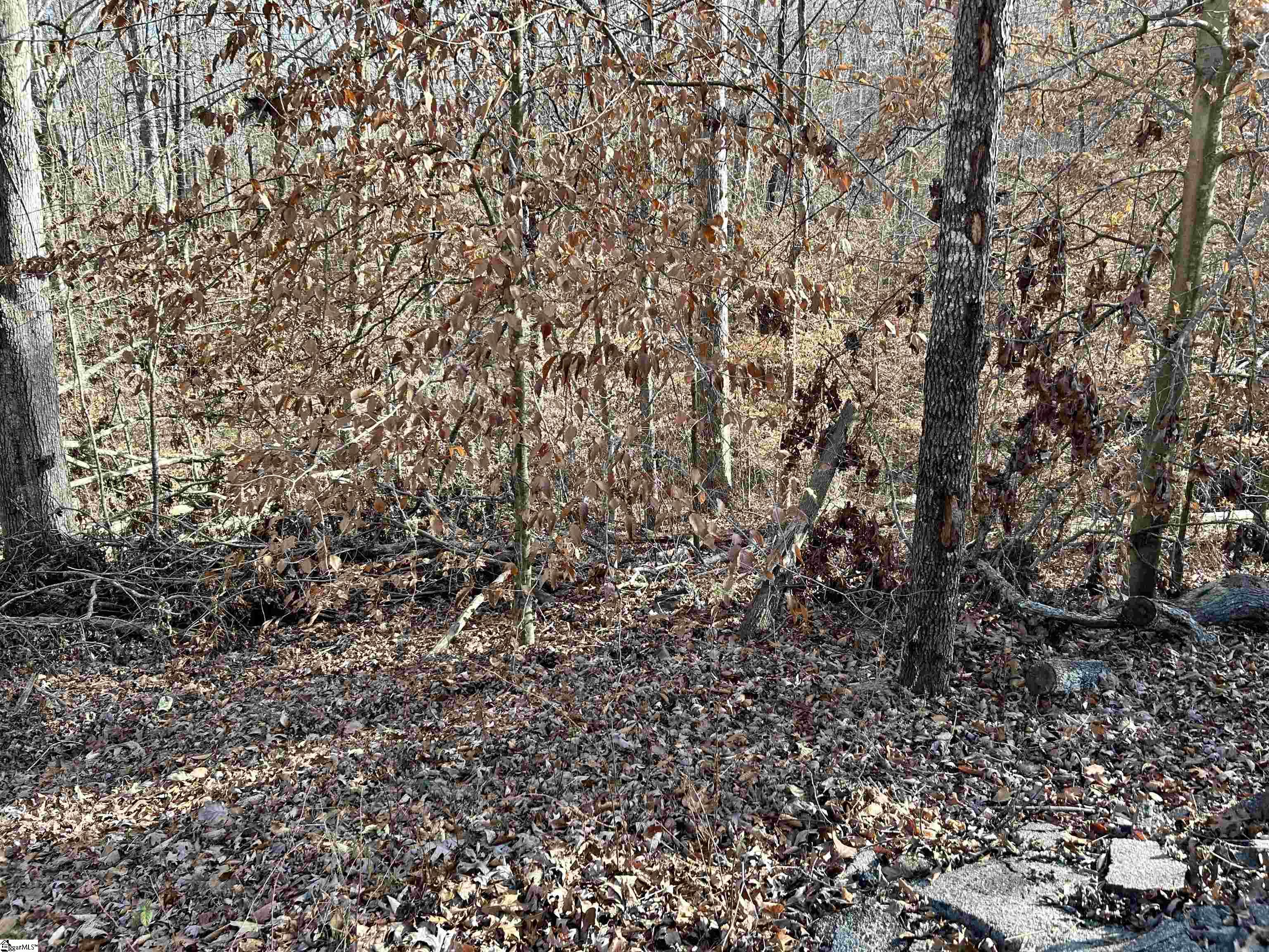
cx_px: 634
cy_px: 476
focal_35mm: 26
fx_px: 953
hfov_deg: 67.3
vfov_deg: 53.1
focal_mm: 5.7
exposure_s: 1/380
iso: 50
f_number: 1.5
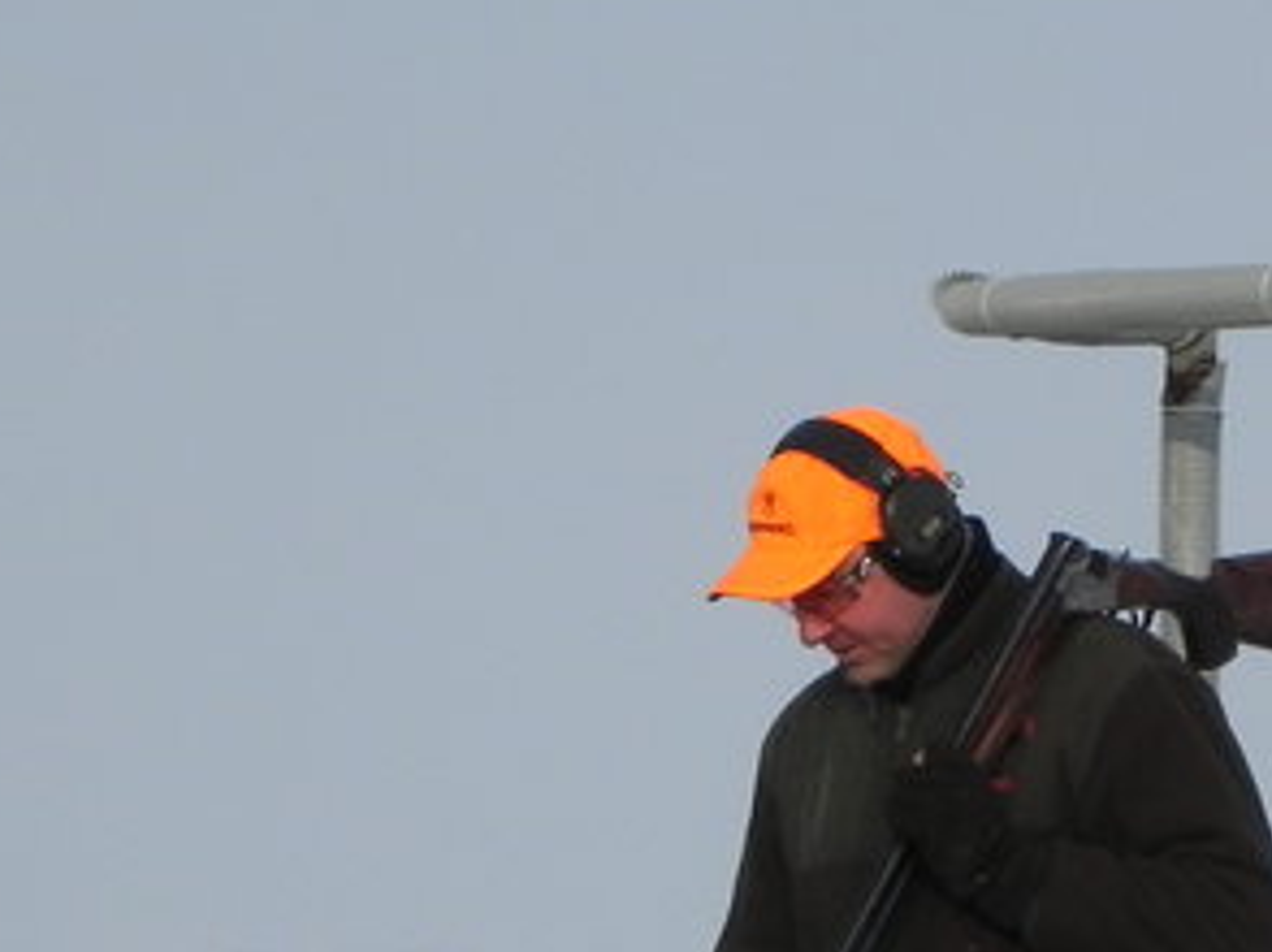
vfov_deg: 3.8
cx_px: 1177
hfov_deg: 5.1
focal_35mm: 392
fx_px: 14393
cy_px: 1008
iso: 160
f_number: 8
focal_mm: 25.7
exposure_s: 1/461
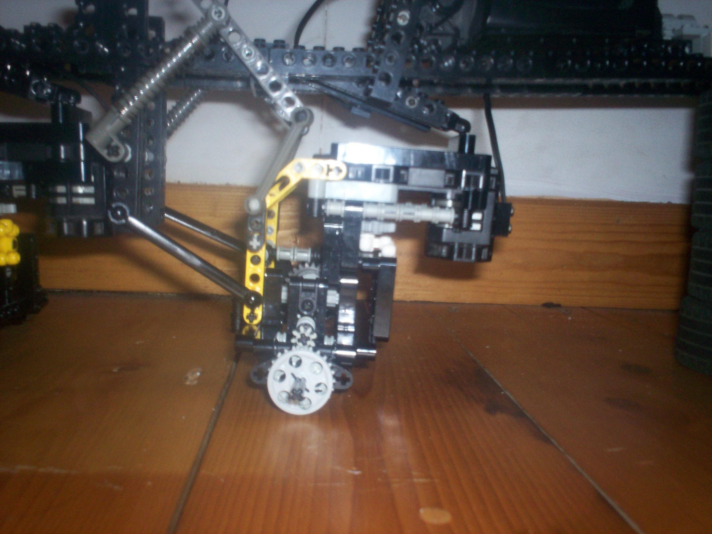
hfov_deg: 51.4
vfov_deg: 39.7
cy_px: 267
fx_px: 740
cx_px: 356
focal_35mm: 36
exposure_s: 1/60
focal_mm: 6
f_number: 4.5
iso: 140
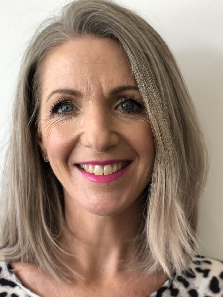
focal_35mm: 72
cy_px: 182
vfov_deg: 27.0
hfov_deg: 20.4
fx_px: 619
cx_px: 98
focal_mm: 6.6
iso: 32
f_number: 2.8
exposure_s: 1/33
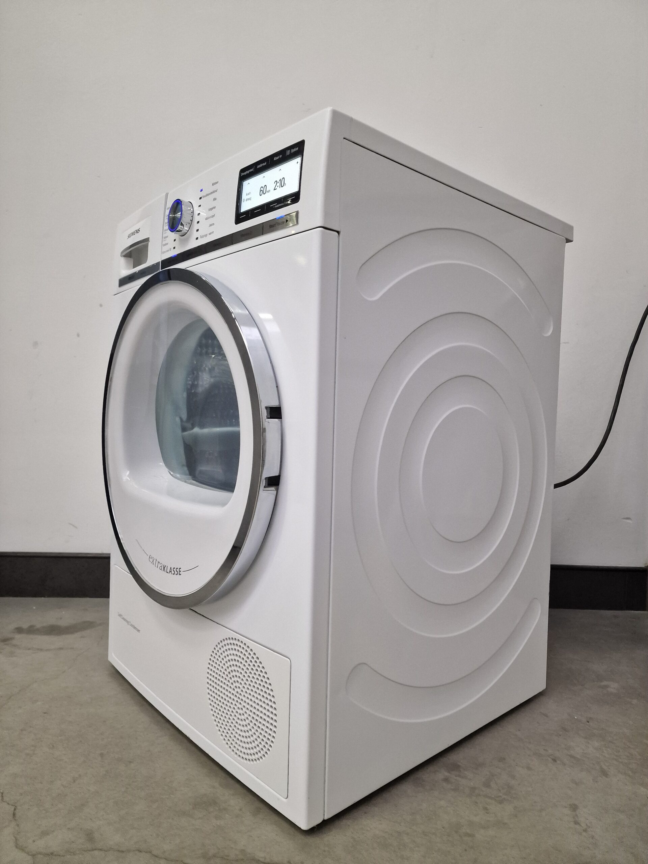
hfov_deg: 58.9
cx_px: 324
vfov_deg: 73.9
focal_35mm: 23
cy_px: 432
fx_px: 574
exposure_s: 1/100
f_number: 1.8
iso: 400
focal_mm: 6.4
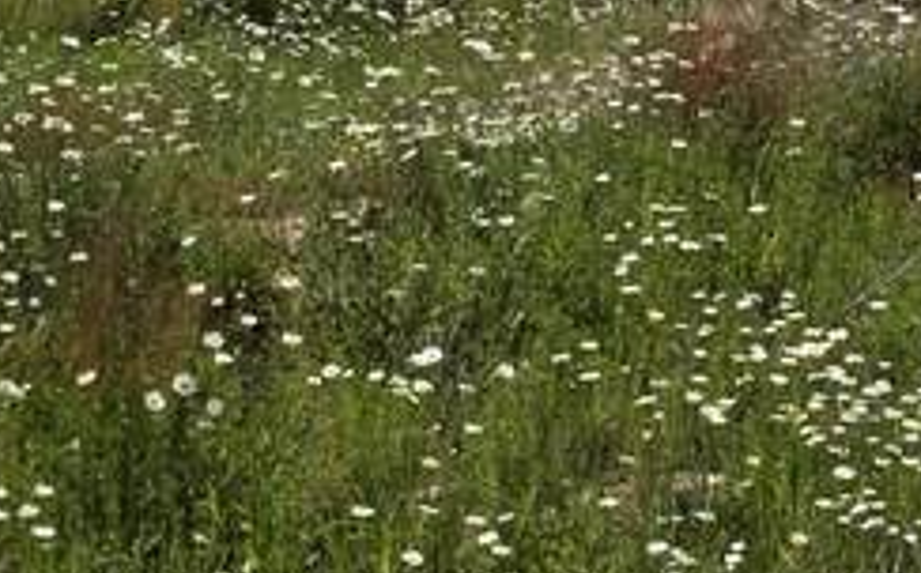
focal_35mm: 128
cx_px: 846
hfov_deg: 16.1
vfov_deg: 10.1
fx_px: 3210
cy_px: -64
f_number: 1.7
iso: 64
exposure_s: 1/7944
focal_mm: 6.3
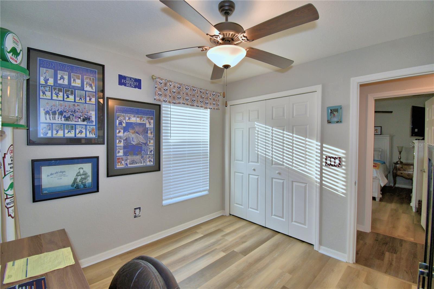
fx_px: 181
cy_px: 144
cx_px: 217
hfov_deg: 100.4
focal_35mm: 15
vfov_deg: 77.3
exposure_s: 1/60
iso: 140
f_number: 4.5
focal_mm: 10
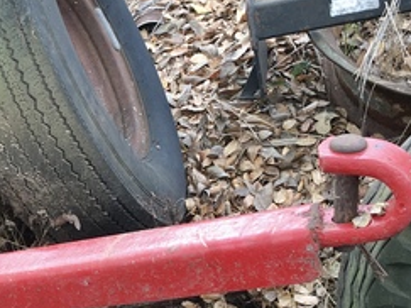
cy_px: 237
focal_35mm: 82
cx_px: -51
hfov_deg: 22.4
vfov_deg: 17.9
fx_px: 973
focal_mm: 4.15
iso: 25
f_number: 2.2
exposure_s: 1/60
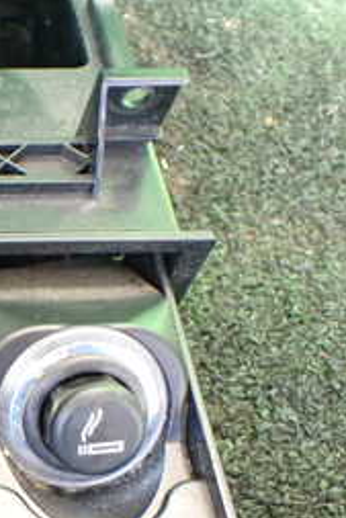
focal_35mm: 74
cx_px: -211
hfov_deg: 16.4
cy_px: 442
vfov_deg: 26.6
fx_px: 1065
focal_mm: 5.4
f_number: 2.3
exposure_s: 1/60
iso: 800
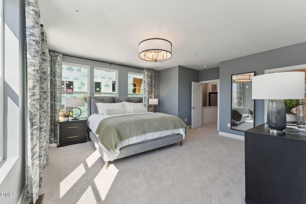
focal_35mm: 14
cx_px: 153
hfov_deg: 104.3
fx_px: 119
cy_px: 102
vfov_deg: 81.2
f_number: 7.1
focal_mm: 14
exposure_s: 1/60
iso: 200
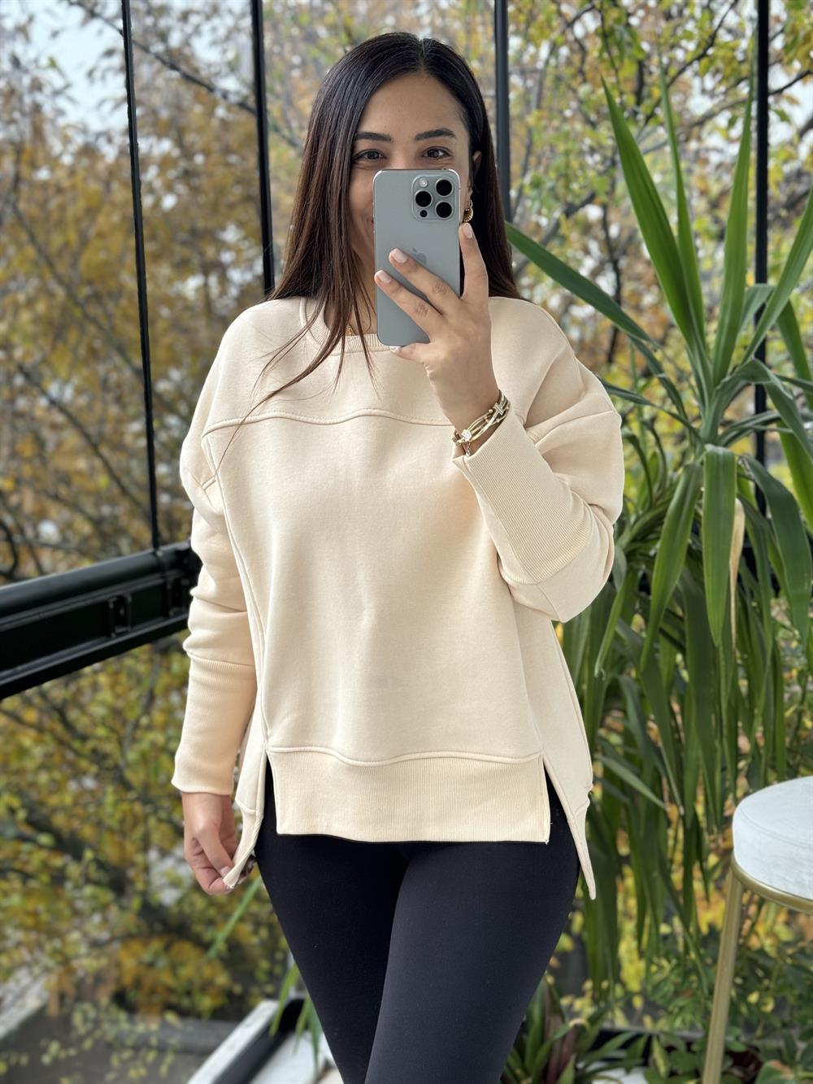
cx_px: 406
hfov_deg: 30.3
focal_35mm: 48
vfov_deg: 39.7
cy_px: 542
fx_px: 1503
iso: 100
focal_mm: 6.76
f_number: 1.78
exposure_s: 1/50
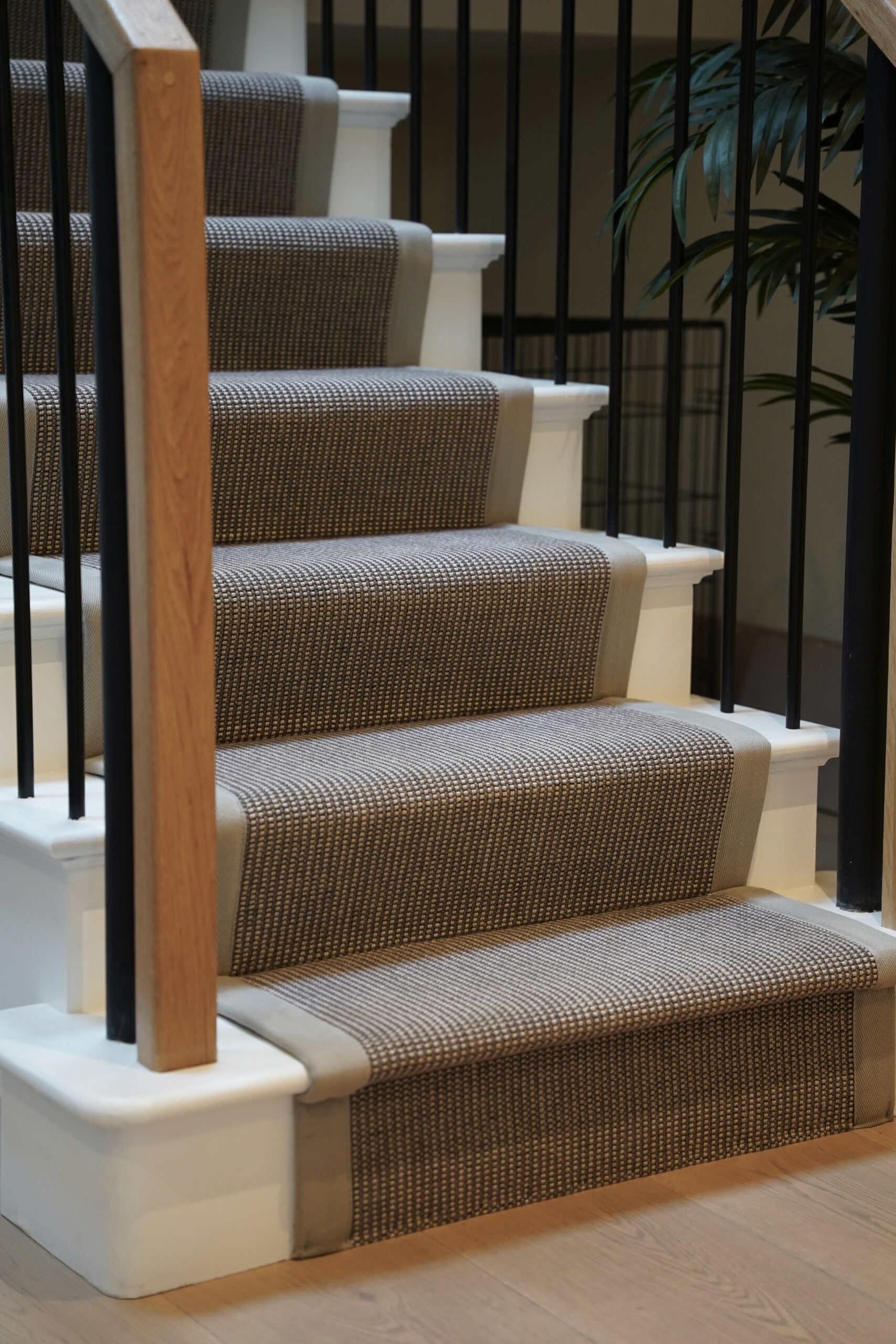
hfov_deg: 19.5
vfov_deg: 28.8
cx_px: 448
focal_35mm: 70
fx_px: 2613
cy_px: 672
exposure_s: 1/160
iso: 1600
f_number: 3.2
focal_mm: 70
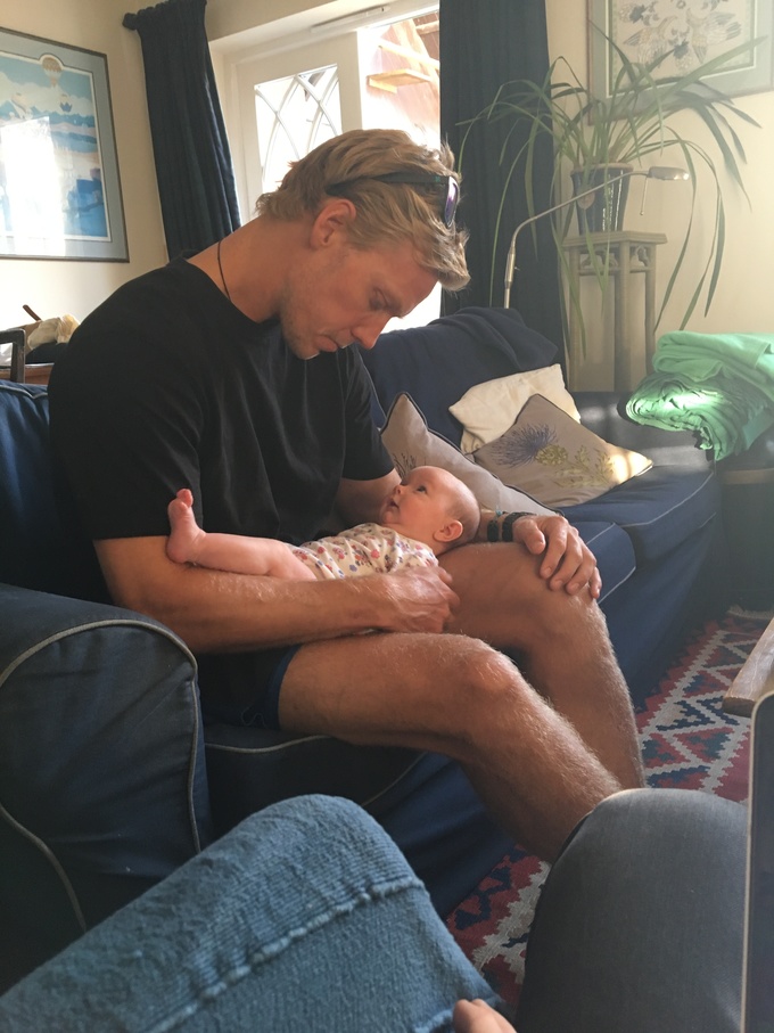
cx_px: 387
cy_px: 516
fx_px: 865
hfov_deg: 48.2
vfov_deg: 61.7
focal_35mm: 29
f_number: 2.2
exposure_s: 1/33
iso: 160
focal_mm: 4.15
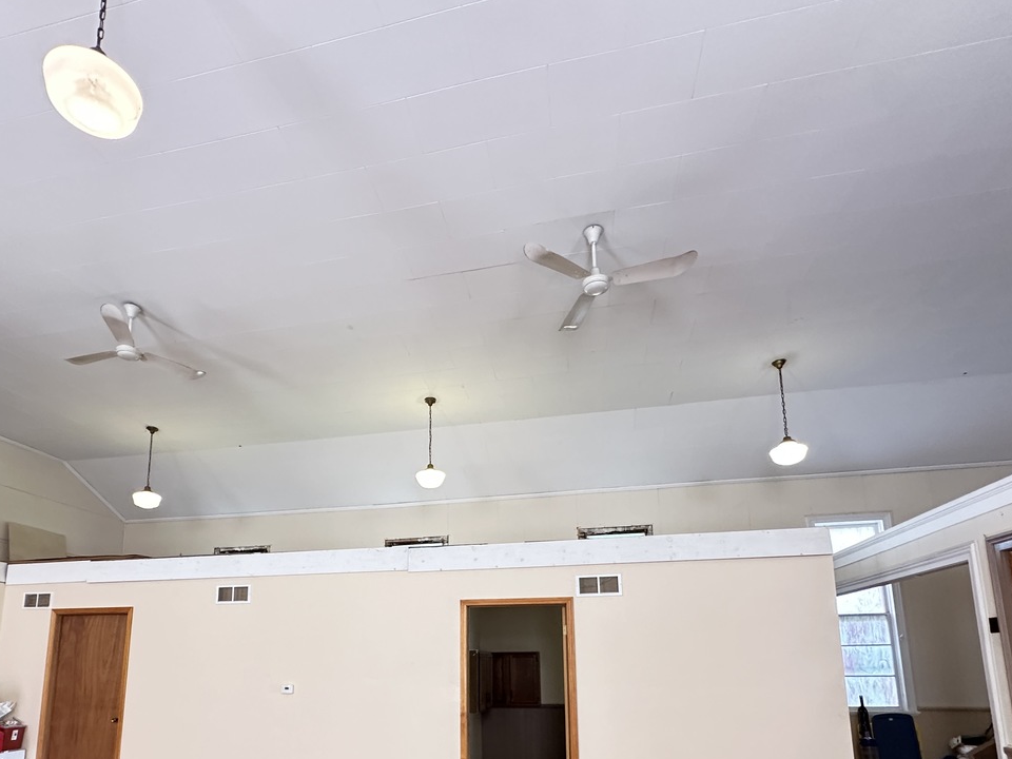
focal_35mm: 21
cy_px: 559
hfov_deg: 78.7
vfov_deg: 60.4
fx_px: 614
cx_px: 446
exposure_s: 1/71
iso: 320
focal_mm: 2.22
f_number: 2.2
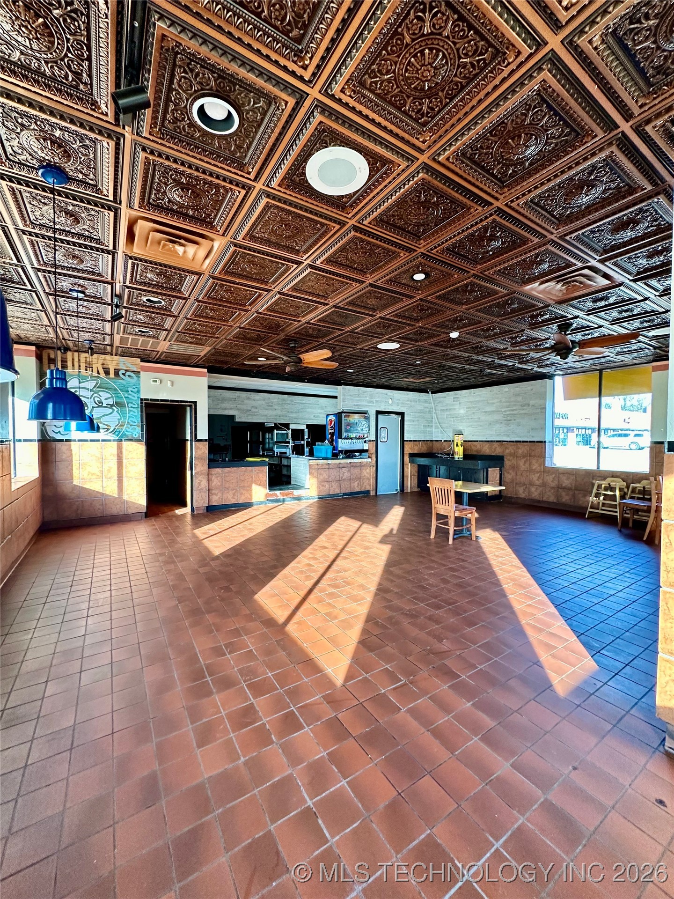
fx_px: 363
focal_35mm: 14
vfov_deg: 102.1
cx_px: 337
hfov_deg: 85.7
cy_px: 450
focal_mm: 2.22
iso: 200
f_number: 2.2
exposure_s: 1/99
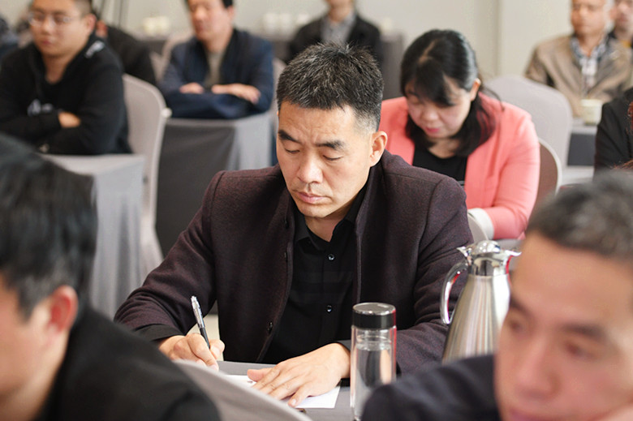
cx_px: 316
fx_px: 1845
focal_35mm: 105
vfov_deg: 13.0
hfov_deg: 19.5
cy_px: 210
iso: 800
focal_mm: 70
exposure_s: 1/200
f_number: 2.8
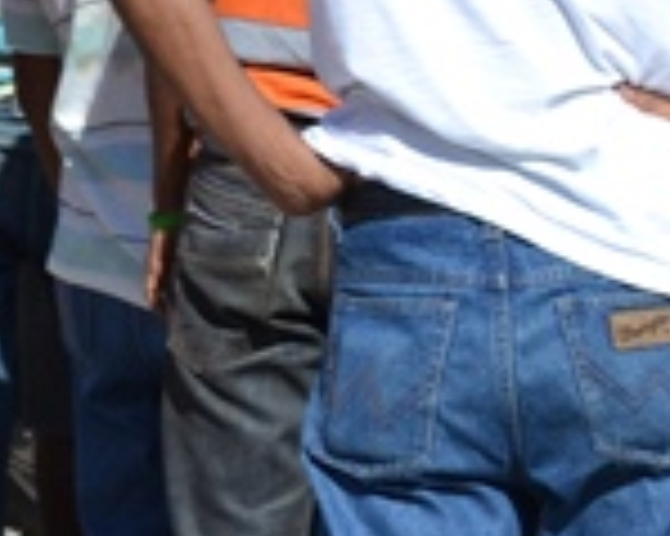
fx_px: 10547
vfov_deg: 2.9
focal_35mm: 532
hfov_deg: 3.6
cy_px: -245
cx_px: 1380
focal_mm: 55
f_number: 9
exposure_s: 1/320
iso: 100
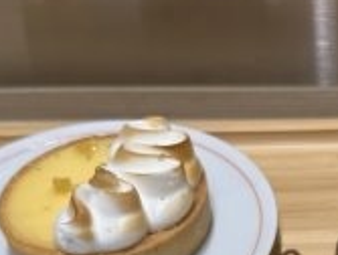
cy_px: 300
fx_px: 842
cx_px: 328
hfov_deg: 22.0
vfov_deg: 16.6
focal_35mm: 86
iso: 100
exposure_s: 1/153
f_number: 1.78
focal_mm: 6.86
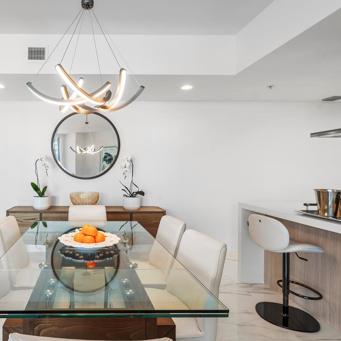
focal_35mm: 22
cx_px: 92
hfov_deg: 66.1
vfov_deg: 69.6
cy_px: 170
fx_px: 245
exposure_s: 1/30
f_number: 8
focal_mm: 17
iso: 320
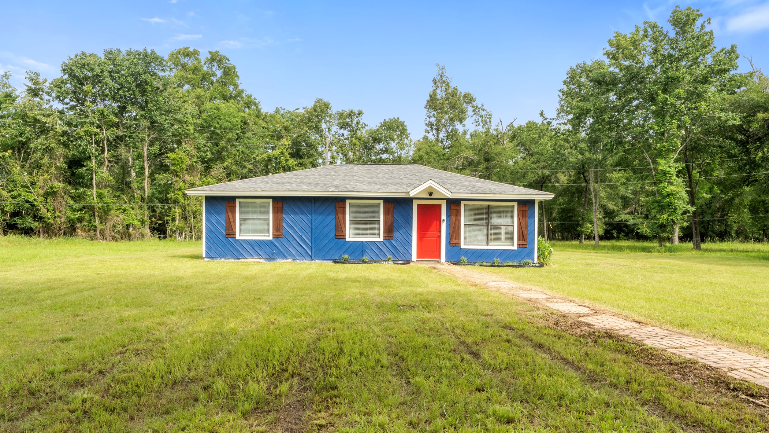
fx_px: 530
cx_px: 385
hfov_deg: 71.9
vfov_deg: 44.3
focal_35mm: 26
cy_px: 234
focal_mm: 24
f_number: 9
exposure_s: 1/30
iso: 800
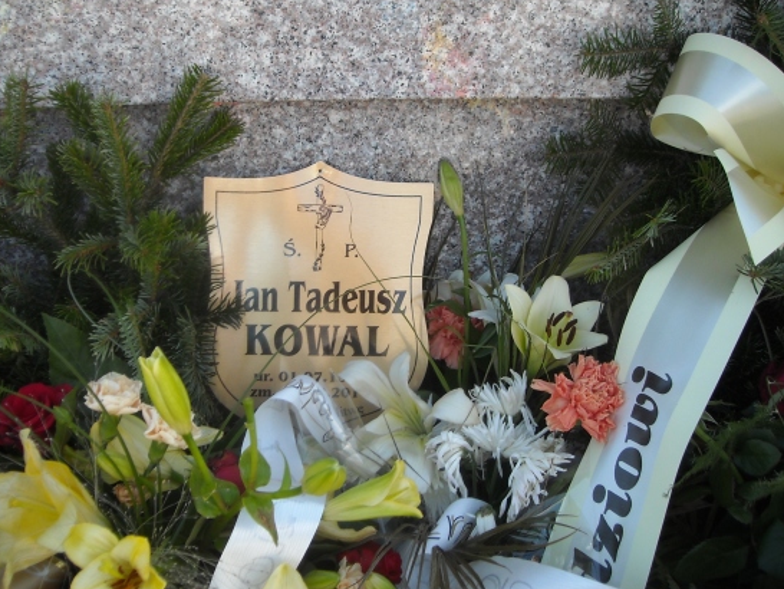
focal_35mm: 41
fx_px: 929
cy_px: 260
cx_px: 326
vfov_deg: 35.1
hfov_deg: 45.6
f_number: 2.8
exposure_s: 1/250
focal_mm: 5.7
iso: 64
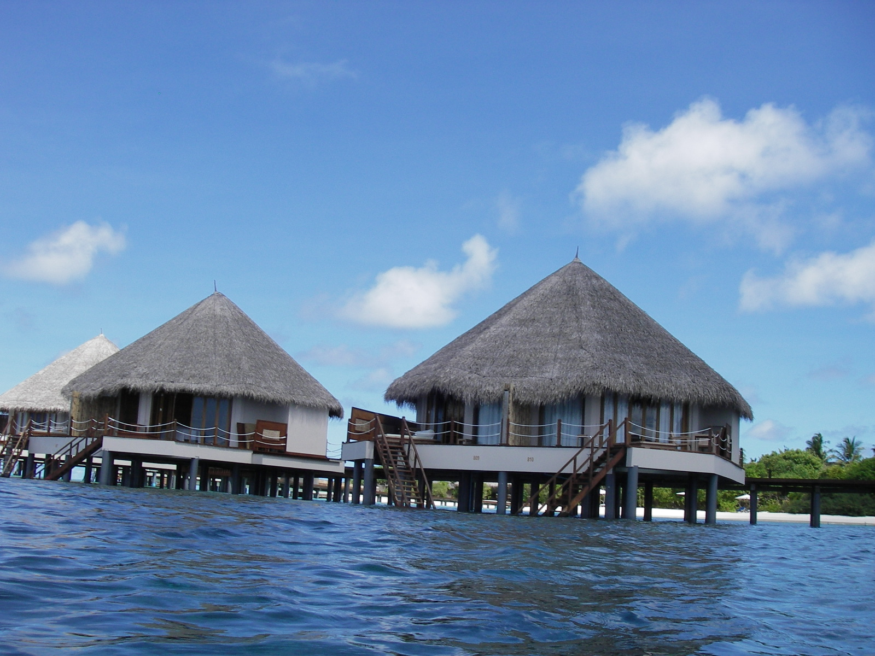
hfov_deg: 49.0
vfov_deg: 37.7
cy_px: 328
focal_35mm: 38
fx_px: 961
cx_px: 438
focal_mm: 6.3
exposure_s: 1/160
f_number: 6.6
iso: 50
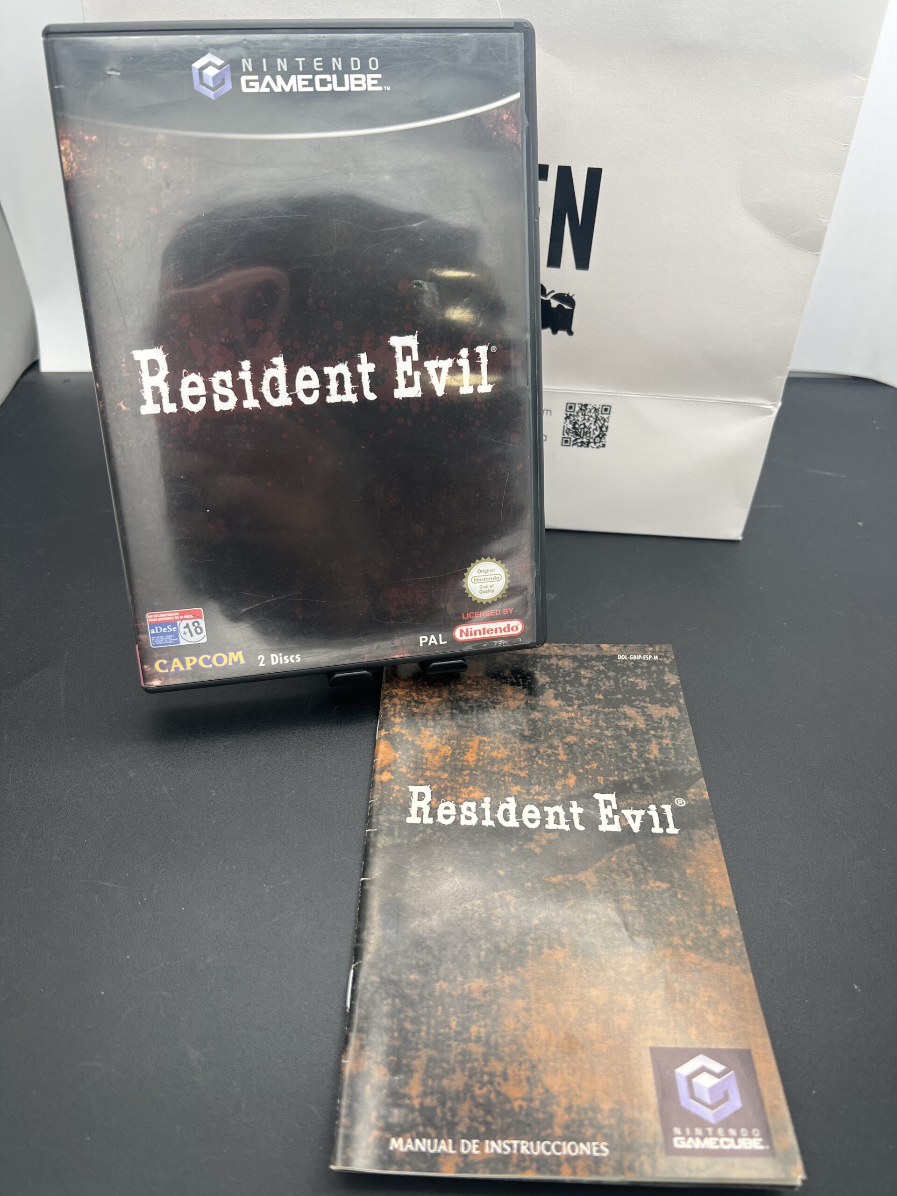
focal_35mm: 26
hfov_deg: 53.1
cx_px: 448
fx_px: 898
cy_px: 598
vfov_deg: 67.3
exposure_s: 1/244
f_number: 1.5
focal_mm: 5.7
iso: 40
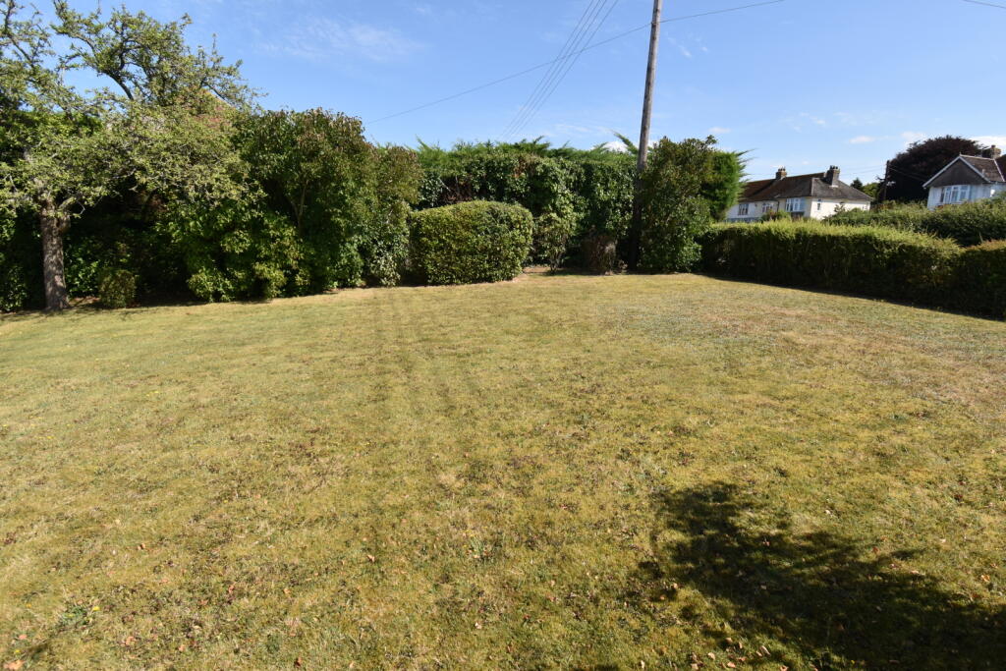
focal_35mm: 17
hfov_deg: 92.4
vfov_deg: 69.7
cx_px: 503
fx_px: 482
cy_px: 336
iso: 200
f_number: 9
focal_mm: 11.5
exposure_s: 1/320
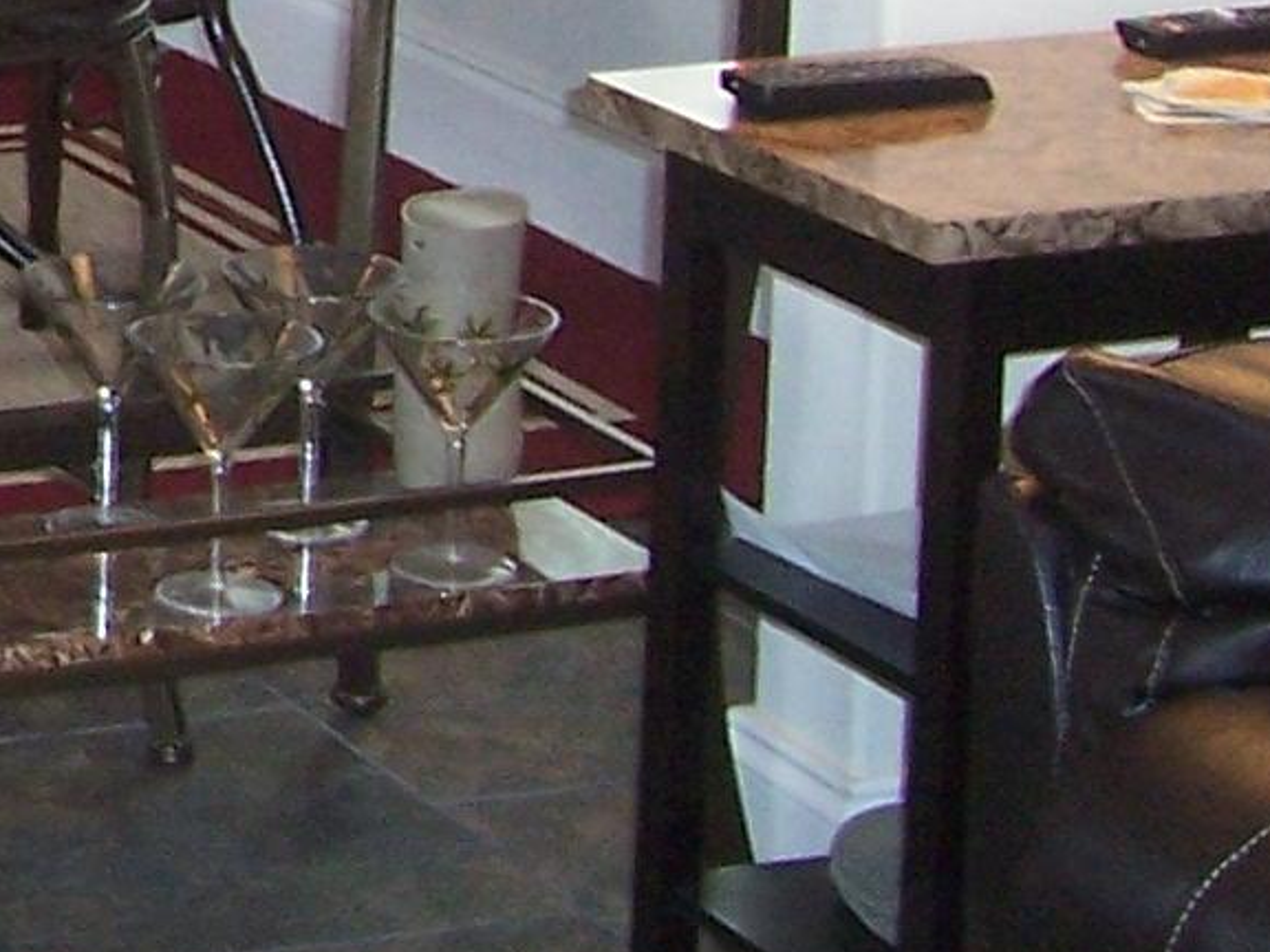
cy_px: -855
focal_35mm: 151
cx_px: -1237
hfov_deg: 11.8
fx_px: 5540
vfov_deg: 9.3
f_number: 2.7
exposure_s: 1/60
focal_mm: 5.6
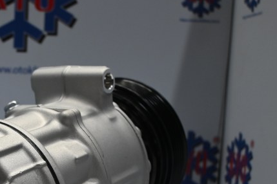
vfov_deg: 19.1
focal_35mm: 70
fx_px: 538
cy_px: 165
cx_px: 20
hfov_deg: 27.7
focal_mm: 25
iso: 720
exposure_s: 1/125
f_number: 4.2
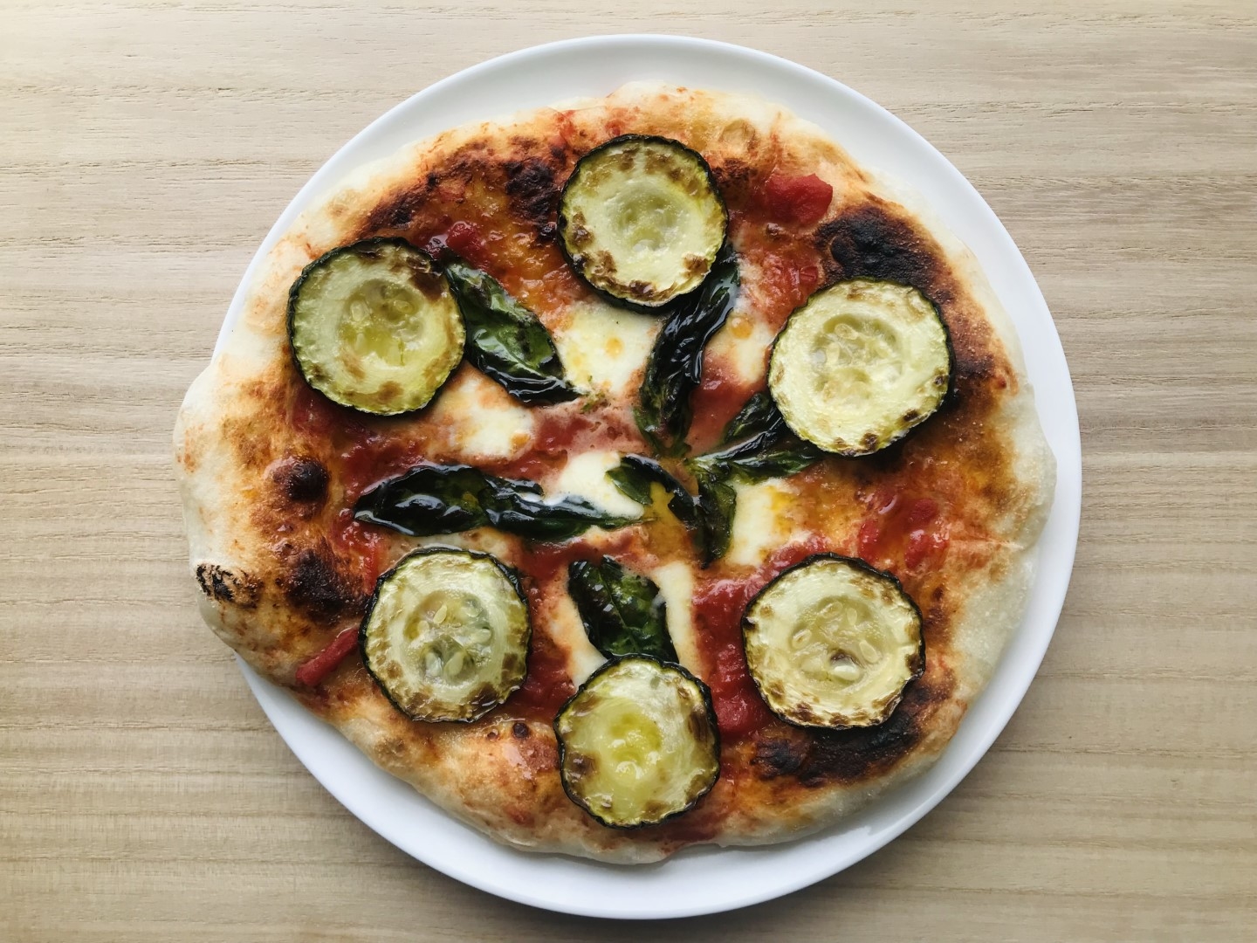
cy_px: 472
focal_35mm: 28
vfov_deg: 49.7
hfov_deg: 63.4
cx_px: 628
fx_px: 1017
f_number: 1.8
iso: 20
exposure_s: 1/400
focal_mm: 4
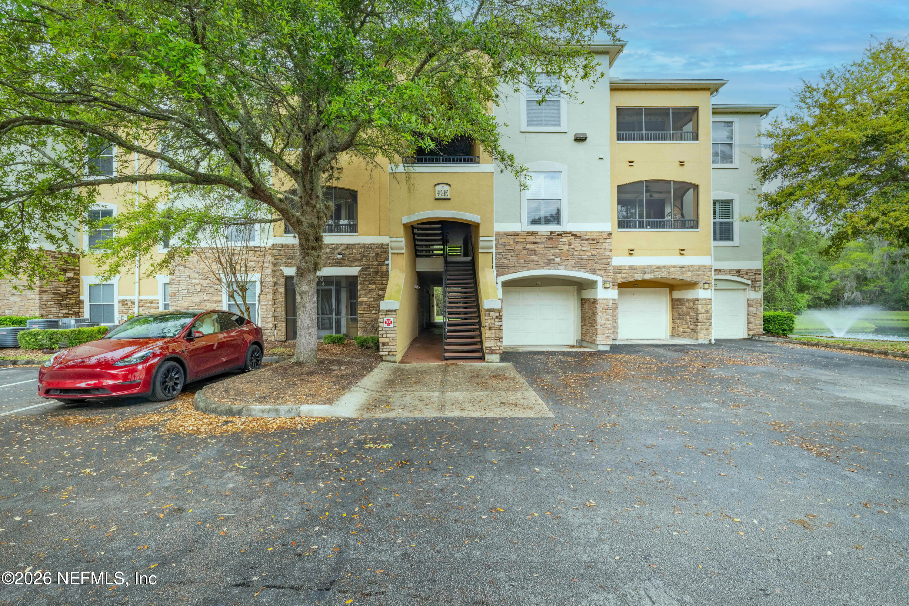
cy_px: 303
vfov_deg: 73.7
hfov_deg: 96.7
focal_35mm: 16
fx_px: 404
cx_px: 454
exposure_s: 1/125
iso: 250
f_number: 11
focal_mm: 16
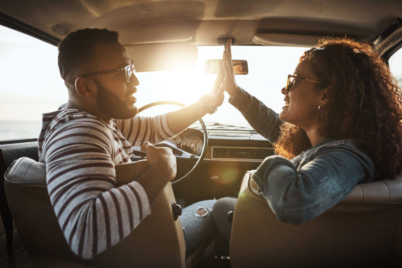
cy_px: 134
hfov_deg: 54.4
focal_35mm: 35
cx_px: 201
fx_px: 391
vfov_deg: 37.9
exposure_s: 1/200
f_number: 3.2
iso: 125
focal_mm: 35
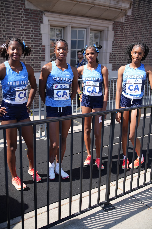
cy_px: 114
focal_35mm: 35
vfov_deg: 54.4
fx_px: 222
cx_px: 76
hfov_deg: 37.9
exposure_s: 1/2000
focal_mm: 35
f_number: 2.8
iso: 200
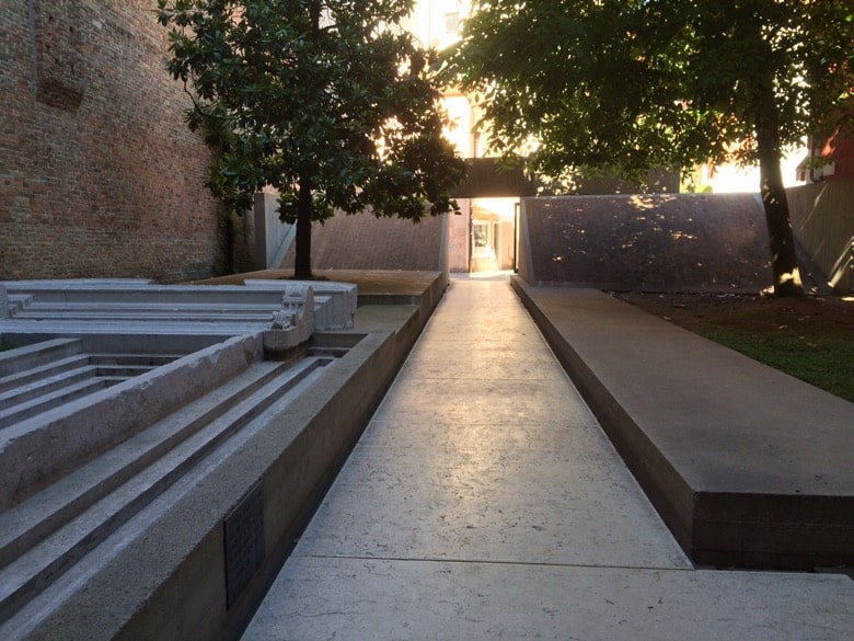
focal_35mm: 29
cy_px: 320
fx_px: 715
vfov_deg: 48.2
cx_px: 427
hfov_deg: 61.7
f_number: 2.2
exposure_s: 1/120
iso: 40
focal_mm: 4.15
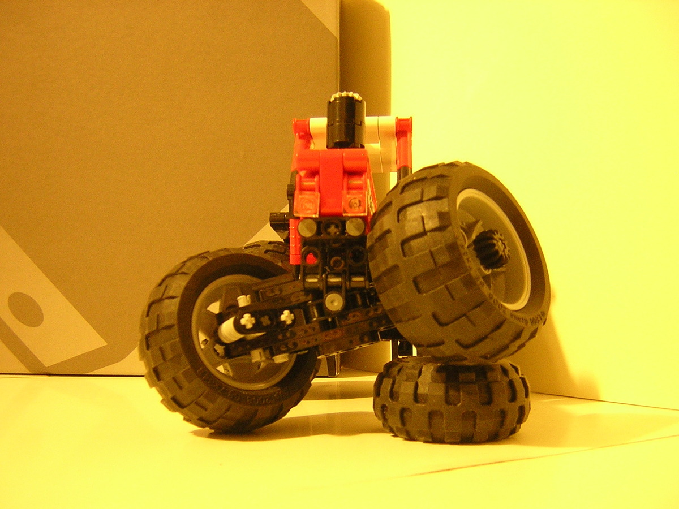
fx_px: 706
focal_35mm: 36
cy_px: 254
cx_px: 340
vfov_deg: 39.7
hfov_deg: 51.4
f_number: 2.6
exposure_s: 1/2.3
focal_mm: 4.7
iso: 400
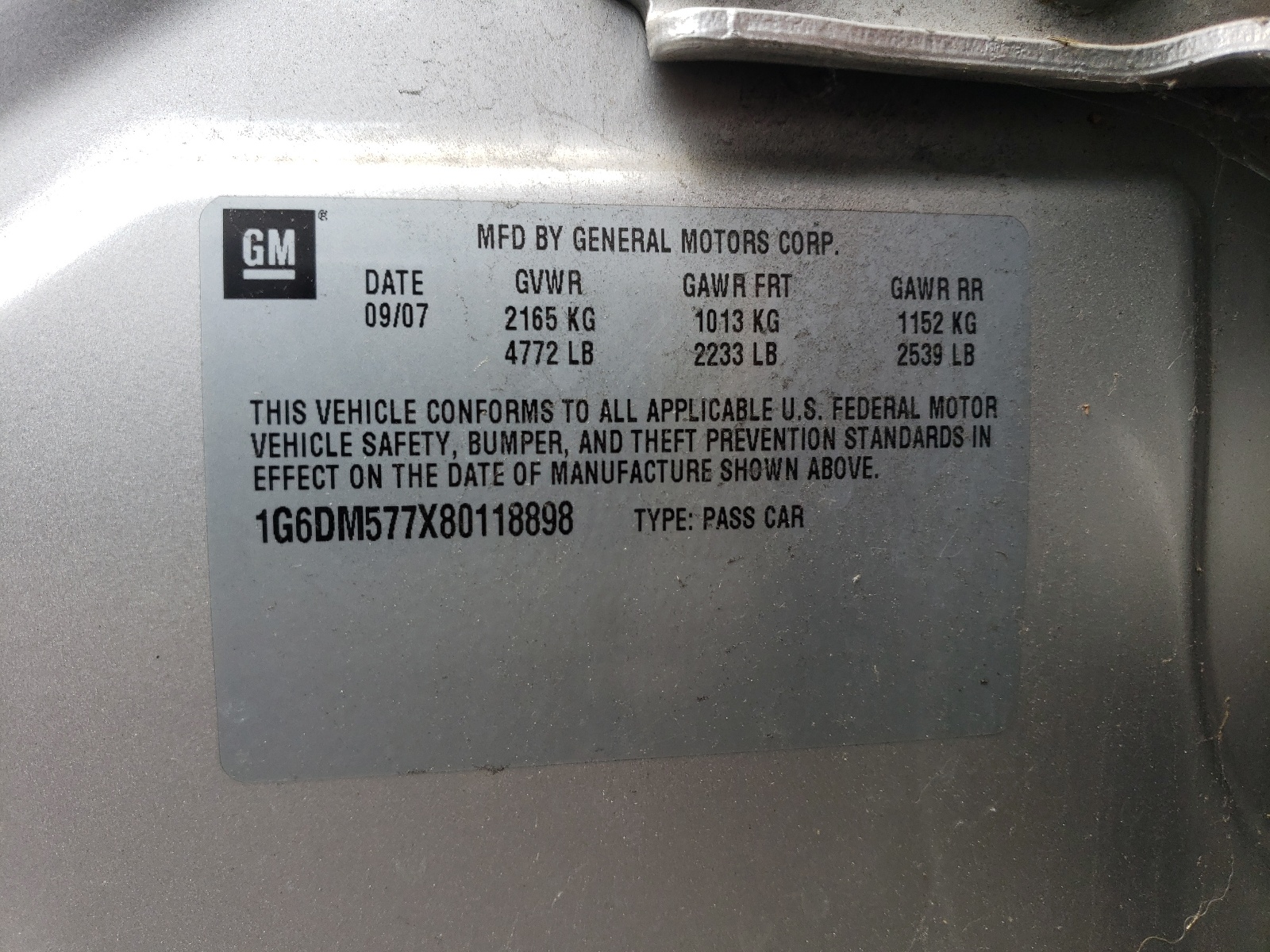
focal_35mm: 26
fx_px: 954
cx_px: 635
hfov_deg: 67.3
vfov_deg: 53.1
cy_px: 476
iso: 50
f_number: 1.5
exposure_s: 1/625
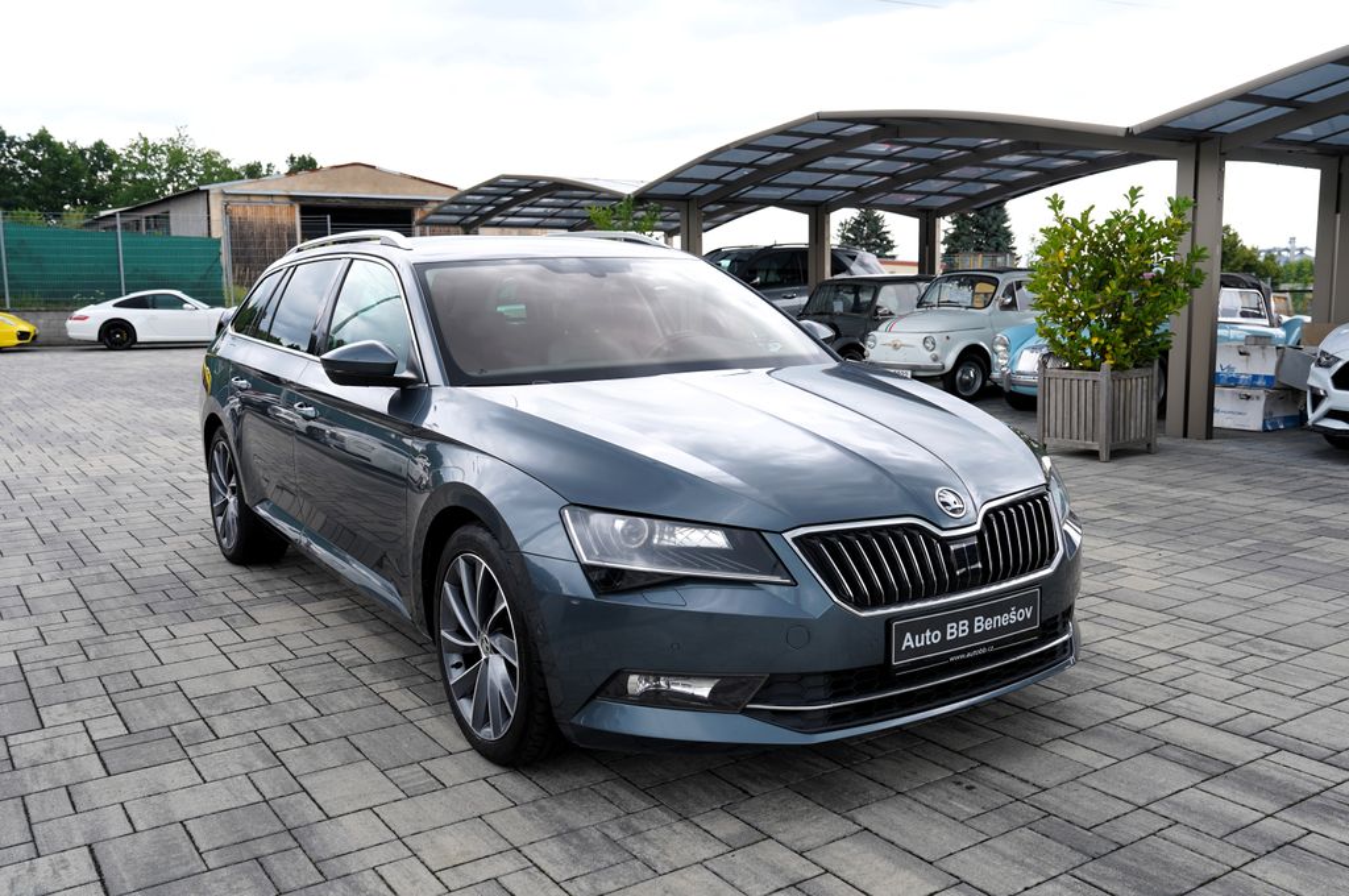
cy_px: 448
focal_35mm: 31
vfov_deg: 42.2
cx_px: 674
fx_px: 1160
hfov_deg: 60.3
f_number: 5.6
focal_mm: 31
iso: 100
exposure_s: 1/160
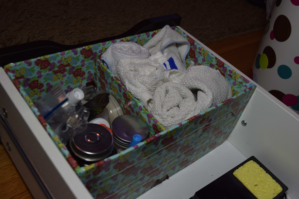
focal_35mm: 40
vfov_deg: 33.0
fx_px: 336
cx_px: 150
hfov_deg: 47.9
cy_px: 100
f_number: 5.6
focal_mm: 27
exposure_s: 1/125
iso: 400
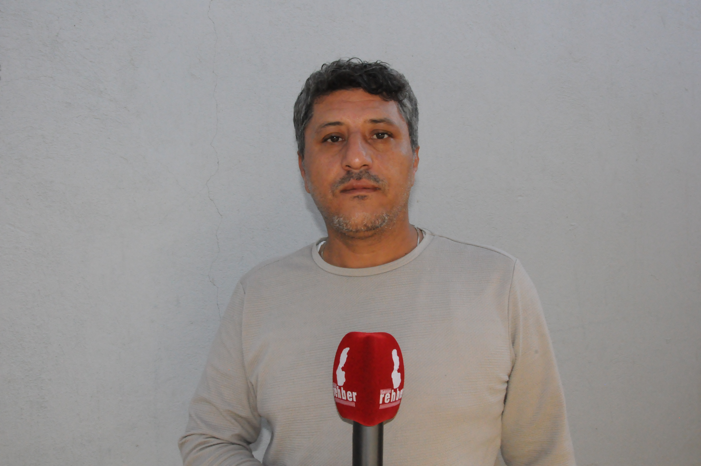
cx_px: 350
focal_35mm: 32
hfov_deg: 59.6
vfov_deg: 41.6
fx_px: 613
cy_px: 233
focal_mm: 21
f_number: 22
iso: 3200
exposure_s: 1/200
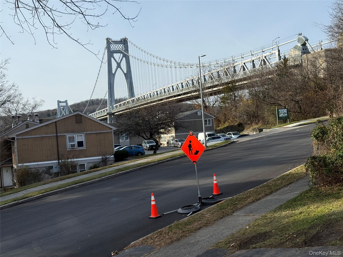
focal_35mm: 48
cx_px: 172
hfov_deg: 39.7
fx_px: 476
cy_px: 128
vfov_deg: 30.3
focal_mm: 6.76
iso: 64
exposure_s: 1/4329
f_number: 1.78
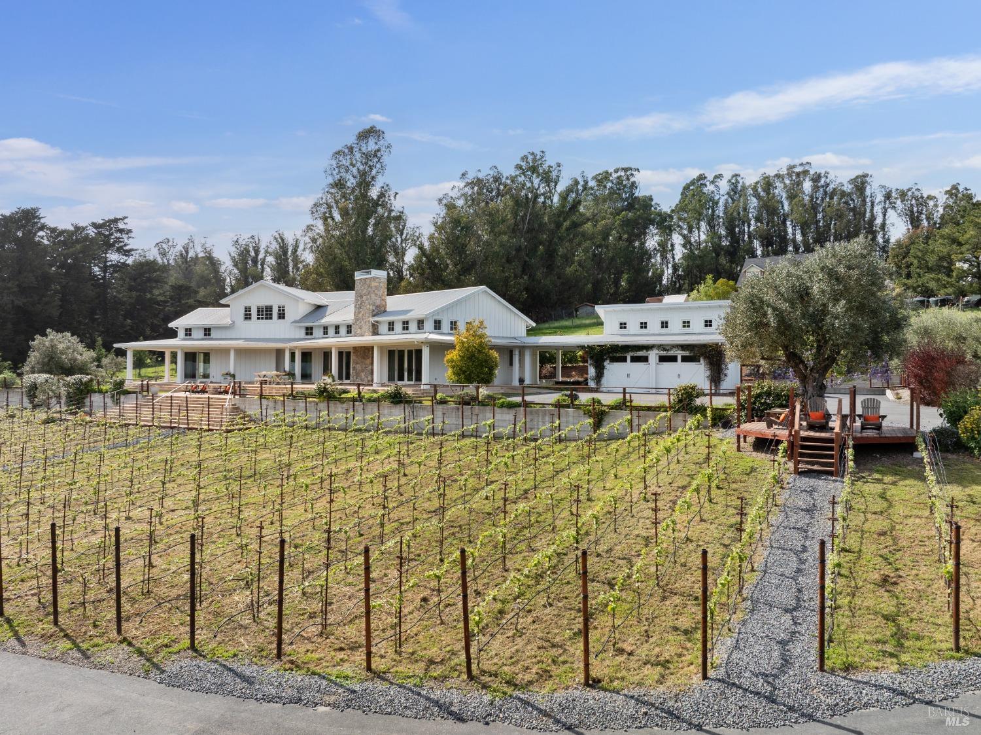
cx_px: 490
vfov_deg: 56.8
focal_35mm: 24
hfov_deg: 71.6
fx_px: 680
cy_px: 368
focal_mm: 12.29
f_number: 5.6
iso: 100
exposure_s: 1/320
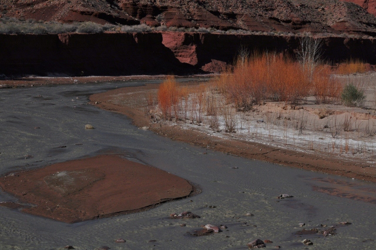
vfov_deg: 12.1
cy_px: 125
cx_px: 188
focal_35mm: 112
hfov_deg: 18.2
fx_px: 1173
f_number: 22
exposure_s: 1/250
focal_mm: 75
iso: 200
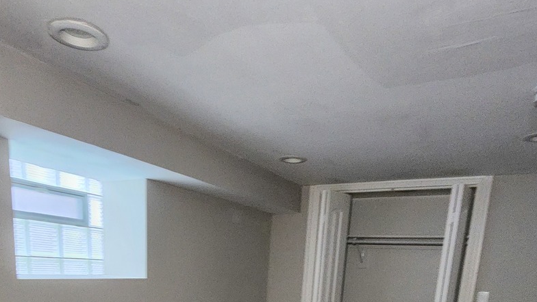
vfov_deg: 35.5
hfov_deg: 71.8
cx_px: 251
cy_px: 357
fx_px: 370
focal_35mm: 26
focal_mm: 2.2
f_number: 2.2
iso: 640
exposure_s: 1/30
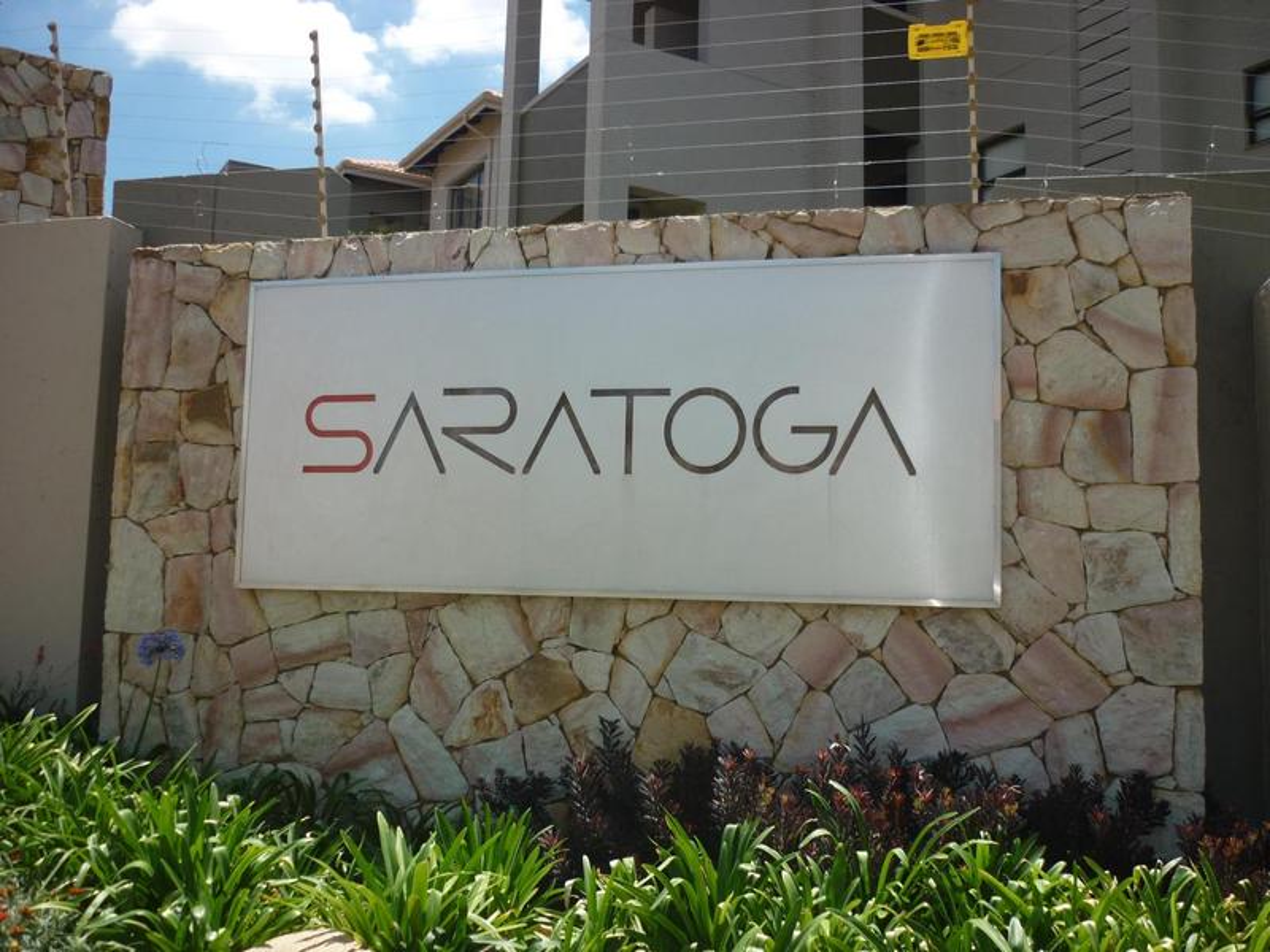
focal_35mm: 33
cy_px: 476
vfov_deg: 42.9
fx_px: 1211
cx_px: 635
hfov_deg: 55.4
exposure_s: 1/200
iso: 100
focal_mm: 5.5
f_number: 8
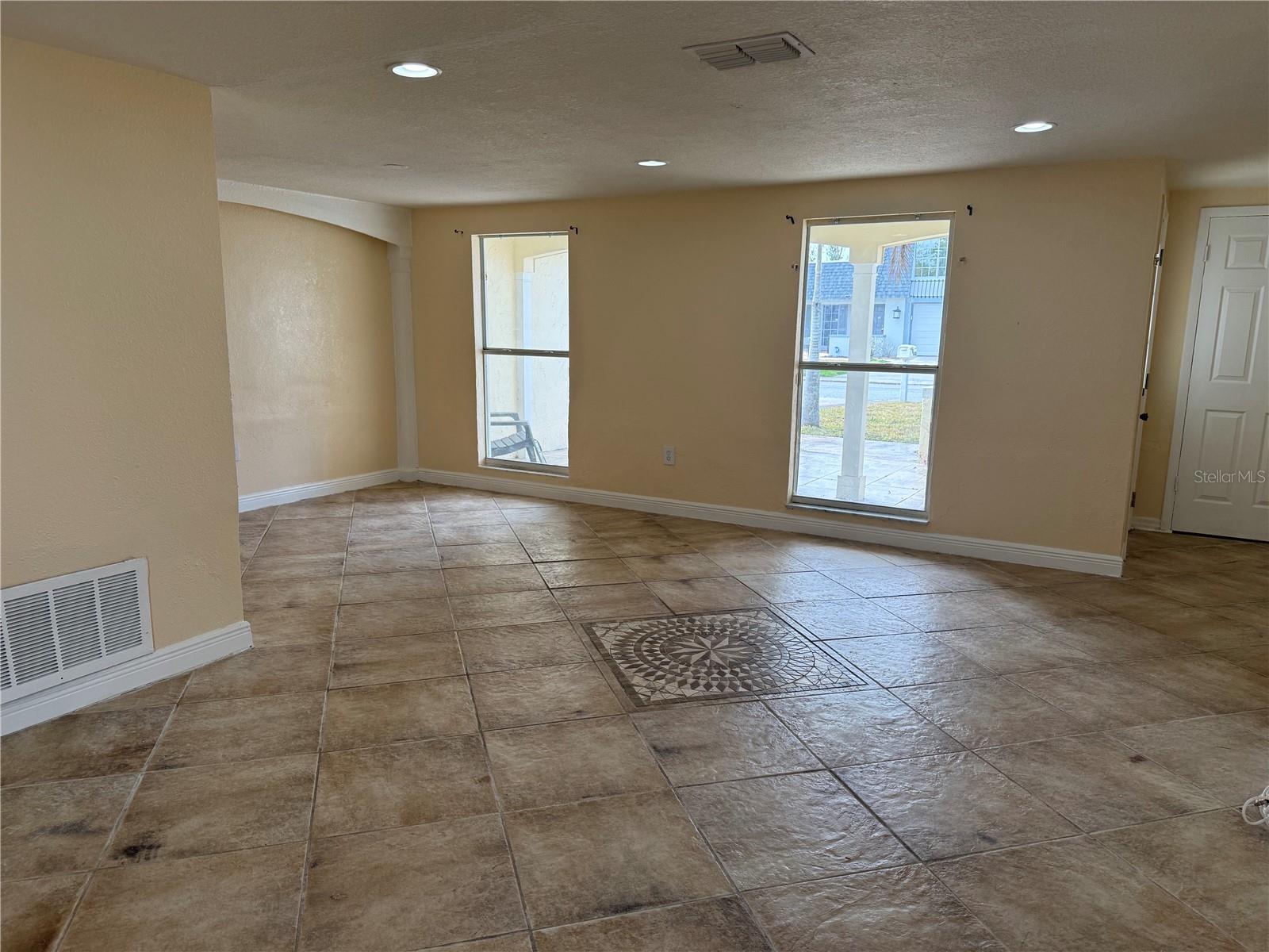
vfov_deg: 56.8
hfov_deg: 71.6
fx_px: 880
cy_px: 476
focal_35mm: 24
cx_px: 634
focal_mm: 6.76
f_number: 1.78
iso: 100
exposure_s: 1/397
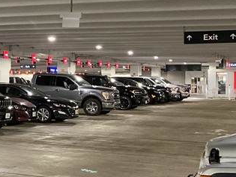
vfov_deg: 16.6
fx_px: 607
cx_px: -73
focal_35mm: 89
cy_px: 86
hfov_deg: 20.1
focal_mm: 3.99
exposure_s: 1/60
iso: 320
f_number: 1.8
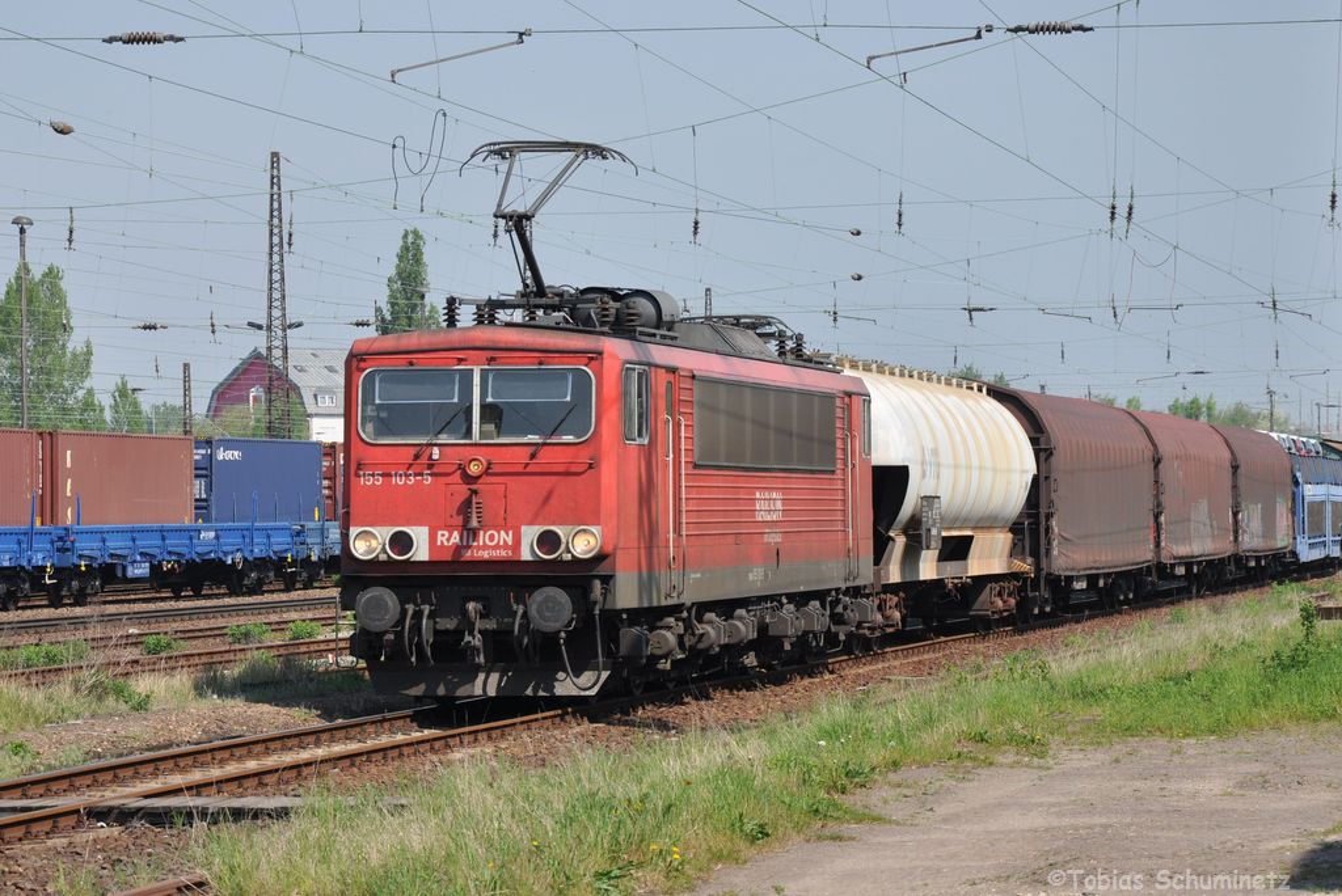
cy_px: 448
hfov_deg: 16.1
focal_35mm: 128
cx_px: 671
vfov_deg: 10.8
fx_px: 4755
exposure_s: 1/500
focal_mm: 85
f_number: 9
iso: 200
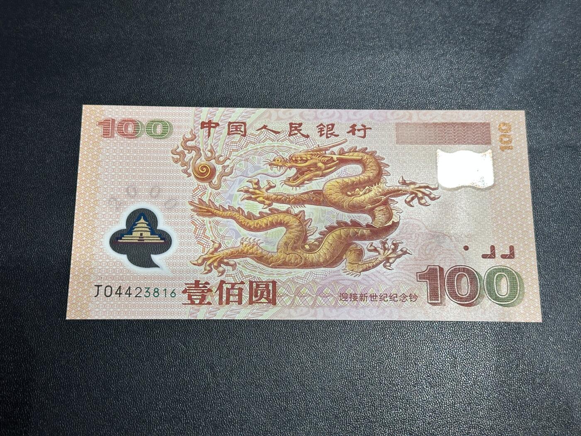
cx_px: 290
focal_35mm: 48
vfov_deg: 30.3
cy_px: 218
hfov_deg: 39.7
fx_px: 806
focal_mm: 6.86
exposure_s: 1/50
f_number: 1.78
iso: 100
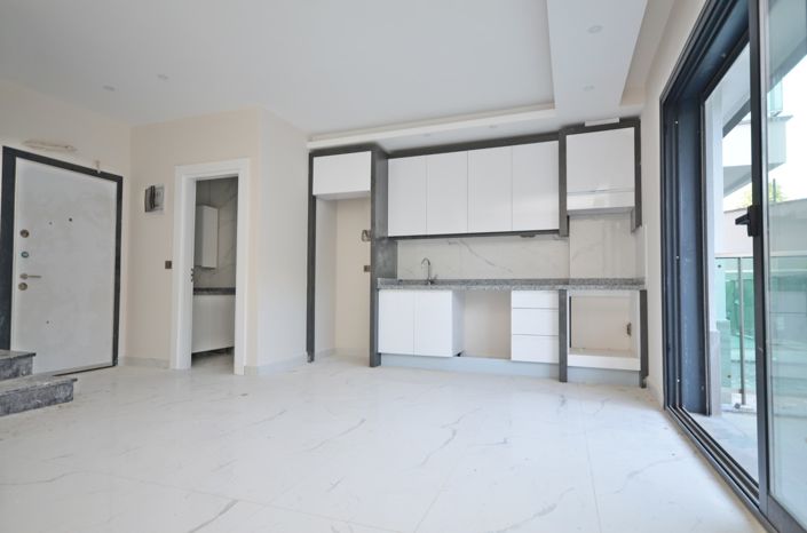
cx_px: 404
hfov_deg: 81.4
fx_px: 469
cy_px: 266
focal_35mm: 21
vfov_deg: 59.2
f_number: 4.8
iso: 360
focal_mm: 14
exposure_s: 1/60
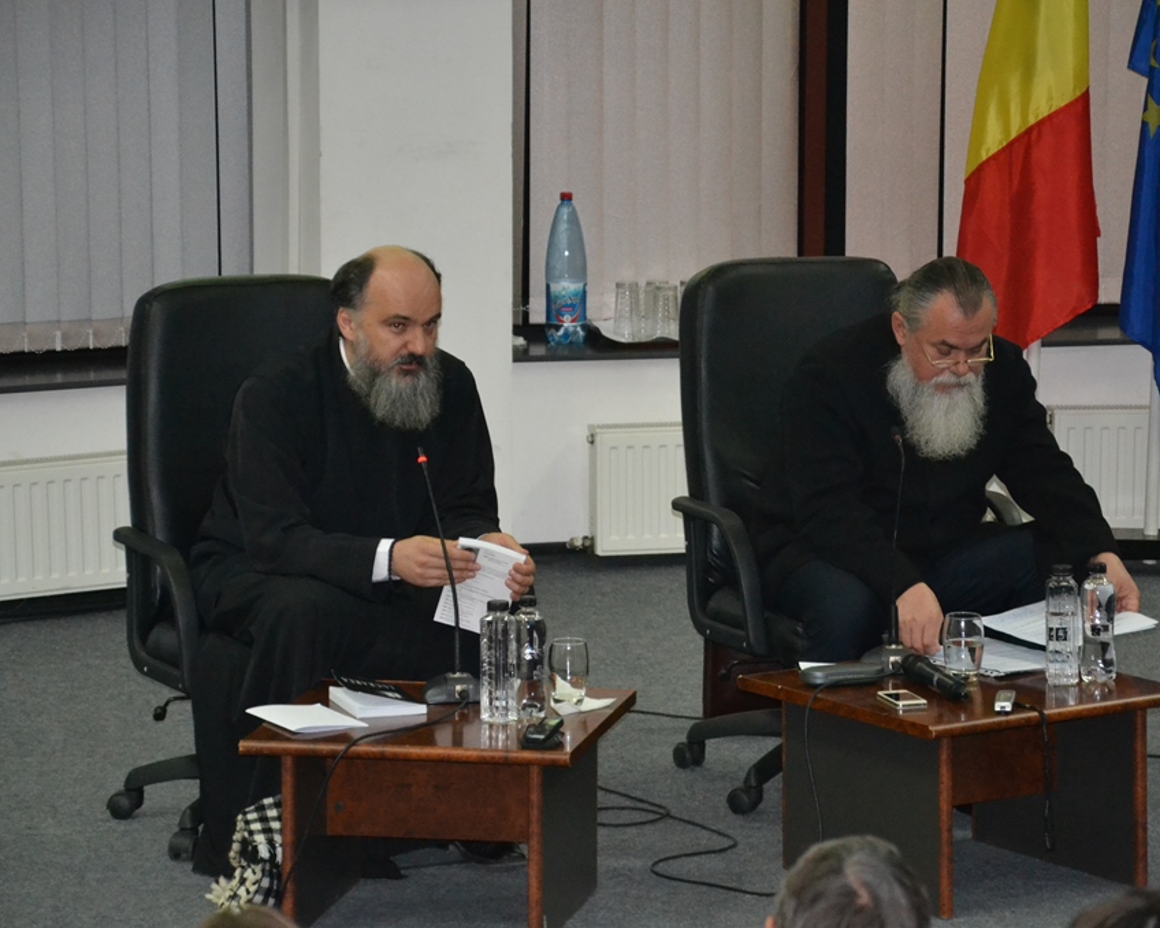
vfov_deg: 8.7
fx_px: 6129
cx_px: 625
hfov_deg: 10.8
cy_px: 462
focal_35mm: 179
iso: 3200
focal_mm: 105
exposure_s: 1/60
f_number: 5.6
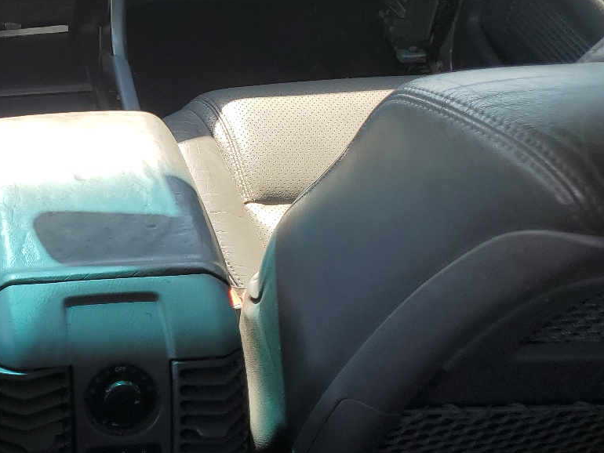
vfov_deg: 26.7
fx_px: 943
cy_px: 122
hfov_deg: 32.2
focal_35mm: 54
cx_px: -23
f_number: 1.5
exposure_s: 1/385
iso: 50
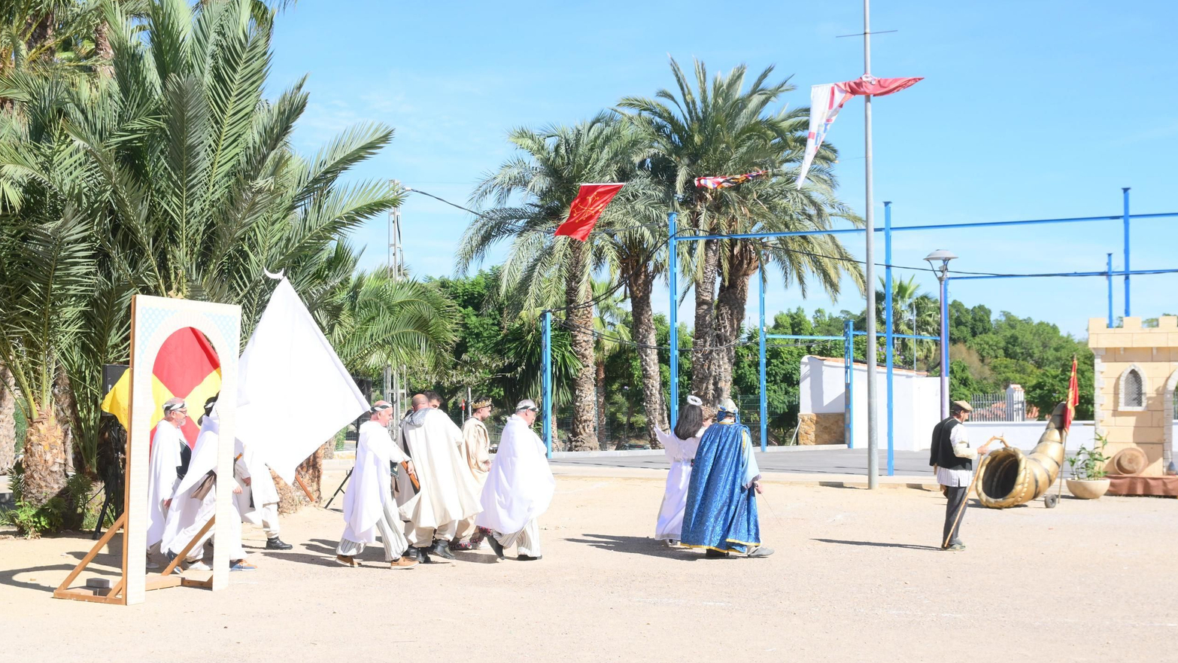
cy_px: 393
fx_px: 1454
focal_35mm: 47
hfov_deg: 44.1
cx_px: 600
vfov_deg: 25.6
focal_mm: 29
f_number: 8
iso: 800
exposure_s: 1/1600
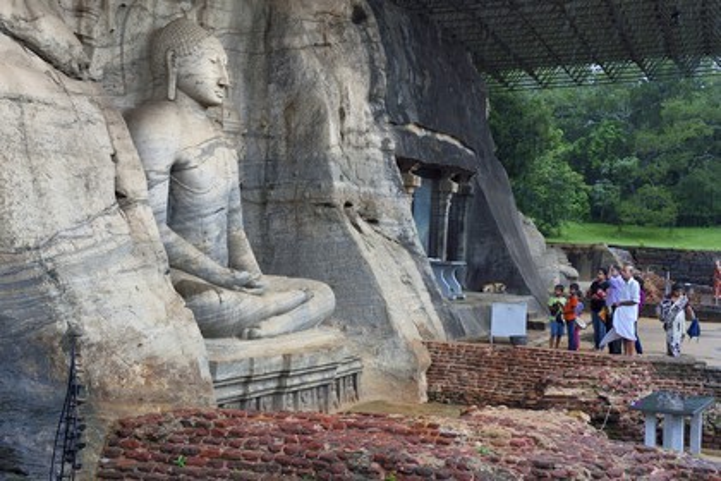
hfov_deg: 41.1
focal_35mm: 48
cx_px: 360
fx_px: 961
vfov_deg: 28.1
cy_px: 240
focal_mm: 48
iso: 1600
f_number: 8
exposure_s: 1/160
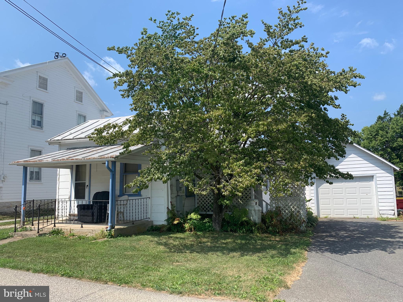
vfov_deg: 53.1
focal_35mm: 26
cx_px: 202
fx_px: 303
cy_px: 151
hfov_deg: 67.3
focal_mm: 4.25
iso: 25
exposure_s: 1/1748
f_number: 1.8
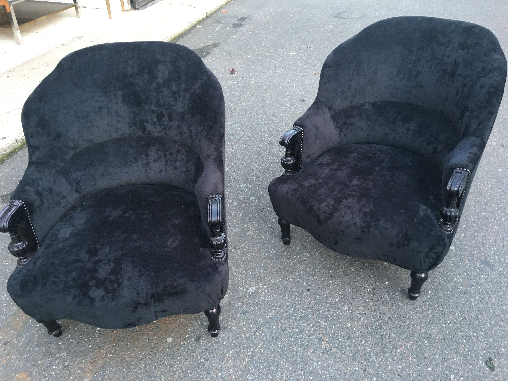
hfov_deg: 61.7
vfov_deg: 48.2
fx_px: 426
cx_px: 254
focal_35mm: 29
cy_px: 190
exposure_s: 1/33
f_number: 2.2
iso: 125
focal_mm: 4.15
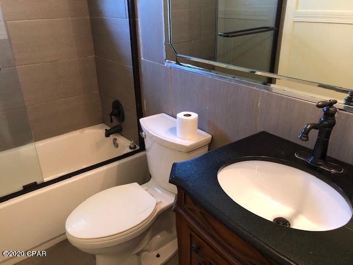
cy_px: 132
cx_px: 176
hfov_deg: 63.4
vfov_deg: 49.7
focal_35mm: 28
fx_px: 286
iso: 80
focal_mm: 3.99
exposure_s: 1/15
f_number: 1.8
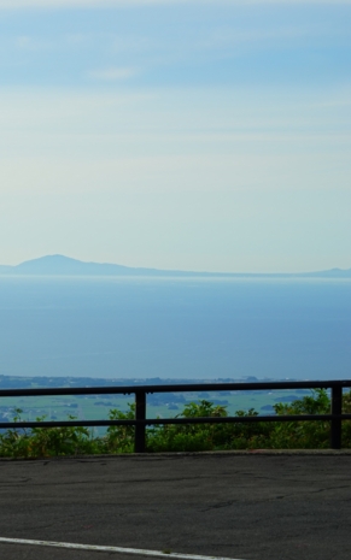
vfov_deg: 14.0
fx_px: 2278
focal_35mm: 149
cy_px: 273
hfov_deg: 8.7
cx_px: -123
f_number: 10
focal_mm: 85
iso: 100
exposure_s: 1/160
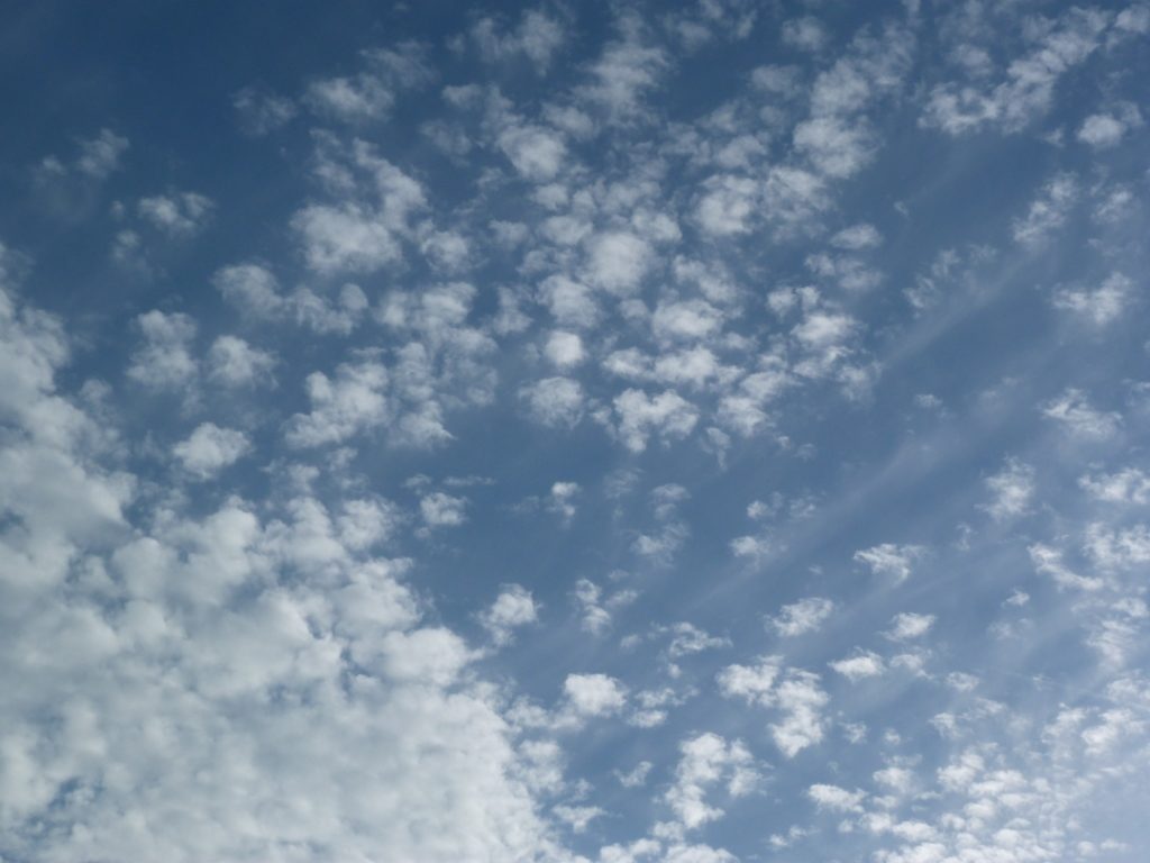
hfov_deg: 37.5
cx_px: 575
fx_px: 1694
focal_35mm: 51
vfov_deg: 28.6
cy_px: 432
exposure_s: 1/800
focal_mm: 9.2
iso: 80
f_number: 5.6
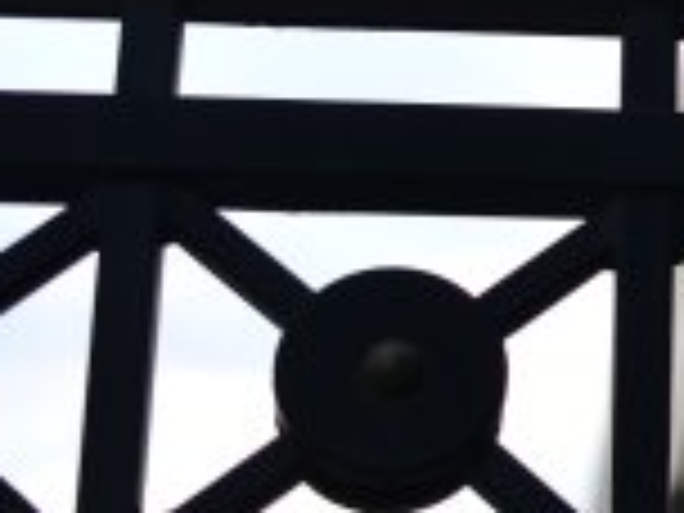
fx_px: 4604
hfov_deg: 8.2
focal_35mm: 233
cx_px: 1188
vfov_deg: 6.3
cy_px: -292
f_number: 2.8
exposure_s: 1/320
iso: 100
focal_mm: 40
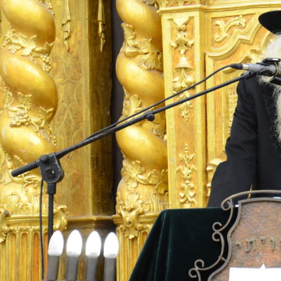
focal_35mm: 212
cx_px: 310
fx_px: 1947
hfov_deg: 8.2
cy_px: 64
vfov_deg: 8.2
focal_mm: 70
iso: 800
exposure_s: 1/80
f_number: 5.6
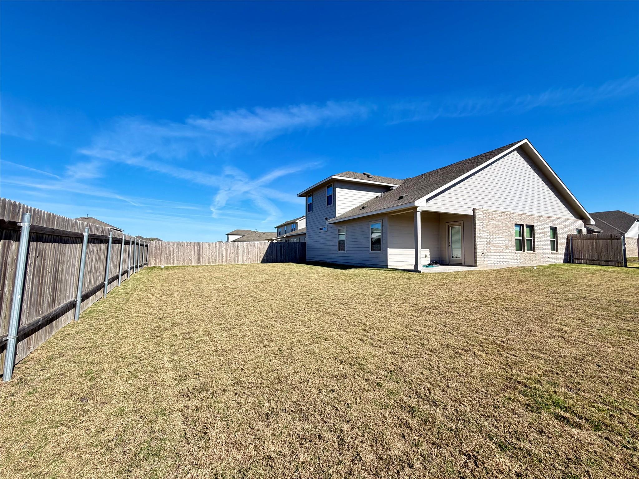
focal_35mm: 14
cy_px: 240
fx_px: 258
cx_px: 320
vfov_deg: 85.7
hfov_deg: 102.1
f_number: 2.2
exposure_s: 1/770
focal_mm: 2.22
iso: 32
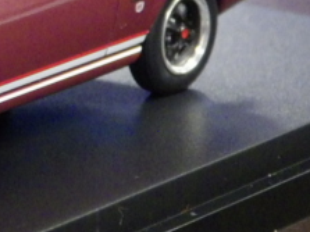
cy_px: 17
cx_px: -124
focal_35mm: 342
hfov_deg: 5.7
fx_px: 3061
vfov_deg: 4.3
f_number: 4.8
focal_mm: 21.3
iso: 1600
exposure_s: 1/25
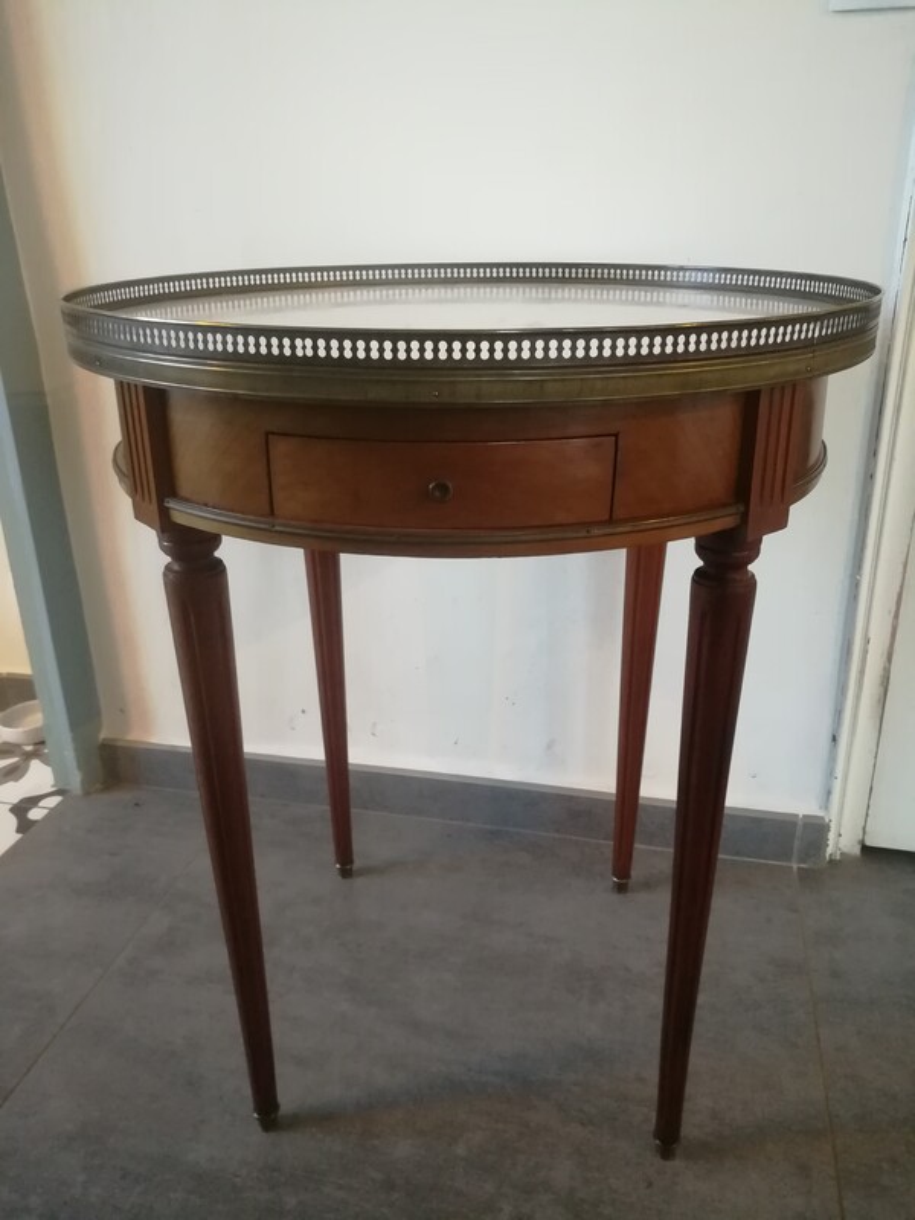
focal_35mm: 26
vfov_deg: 67.3
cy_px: 610
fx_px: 916
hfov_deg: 53.1
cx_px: 458
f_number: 2.2
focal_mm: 3.83
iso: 500
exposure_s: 1/25
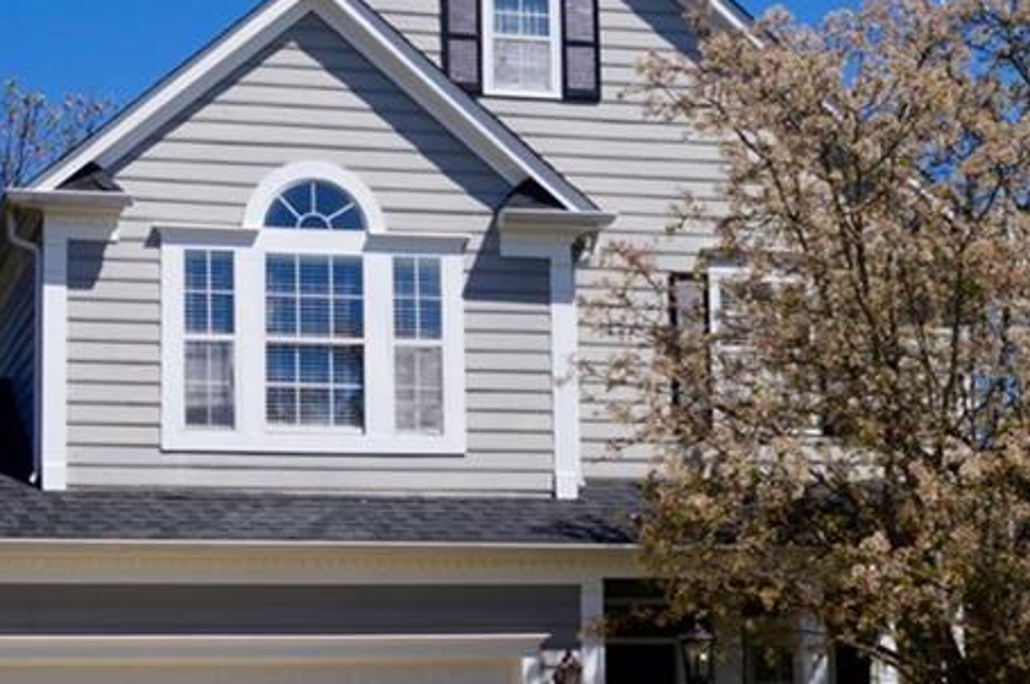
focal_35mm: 81
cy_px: 421
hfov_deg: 25.0
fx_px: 2314
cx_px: 355
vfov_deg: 16.8
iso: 100
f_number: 10
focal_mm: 24
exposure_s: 1/250
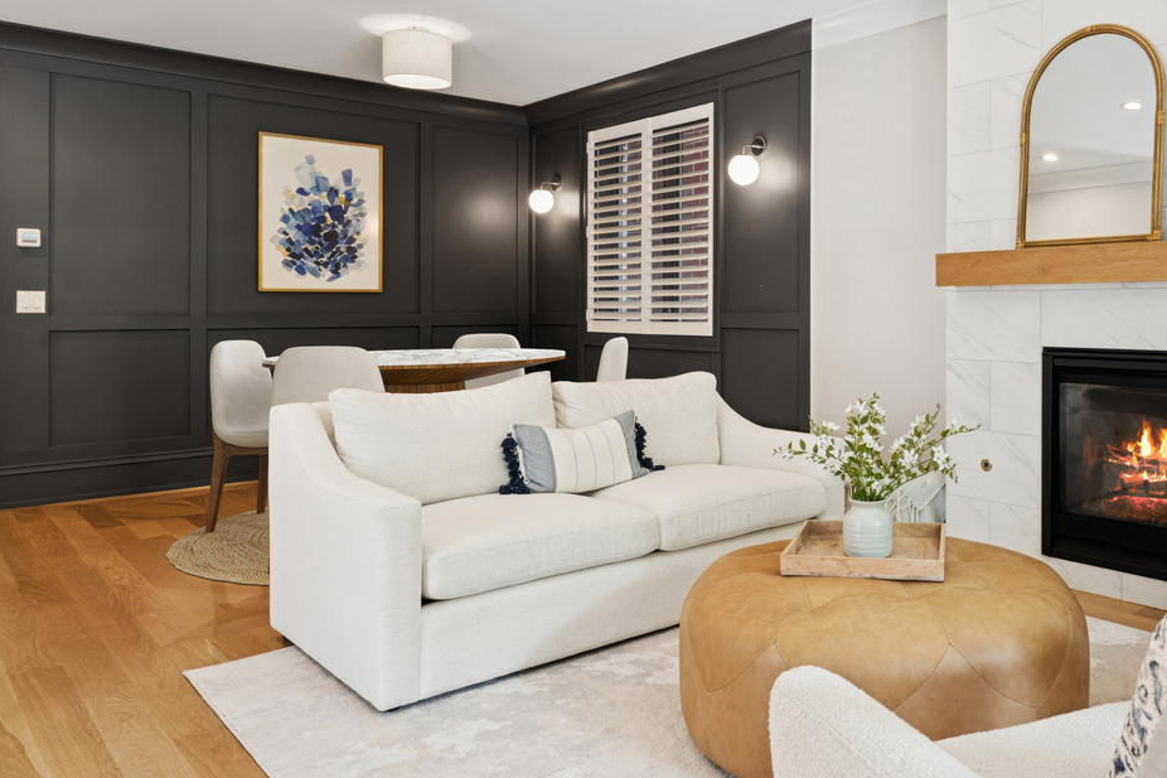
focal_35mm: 28
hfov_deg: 63.1
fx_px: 907
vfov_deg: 46.2
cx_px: 815
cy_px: 319
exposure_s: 1/10
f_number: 8
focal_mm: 16
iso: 320
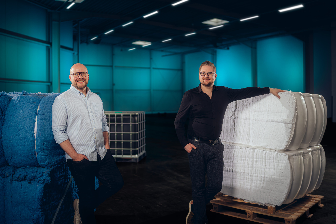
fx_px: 327
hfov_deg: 54.4
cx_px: 168
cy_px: 112
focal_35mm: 35
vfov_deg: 37.9
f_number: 1.4
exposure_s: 1/125
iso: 100
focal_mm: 35
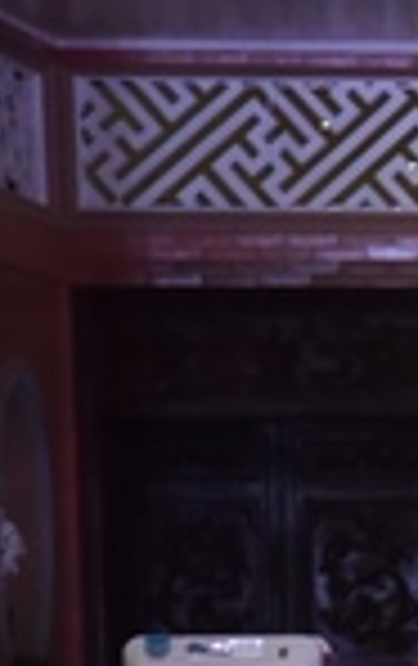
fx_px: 7698
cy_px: 846
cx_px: 1366
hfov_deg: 3.0
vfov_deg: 4.9
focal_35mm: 424
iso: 6400
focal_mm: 95
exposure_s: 1/40
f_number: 22
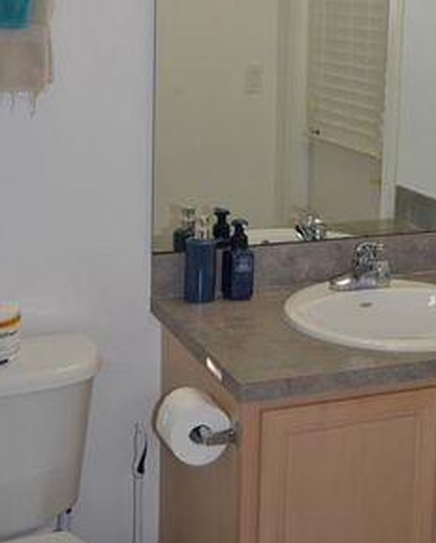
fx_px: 998
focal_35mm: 62
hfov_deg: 24.6
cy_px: 109
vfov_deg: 29.7
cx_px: 264
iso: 200
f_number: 4
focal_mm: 24
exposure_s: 1/125
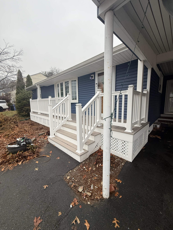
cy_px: 115
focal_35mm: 14
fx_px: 93
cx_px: 86
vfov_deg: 102.1
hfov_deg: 85.7
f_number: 2.2
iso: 125
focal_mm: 2.22
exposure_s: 1/99
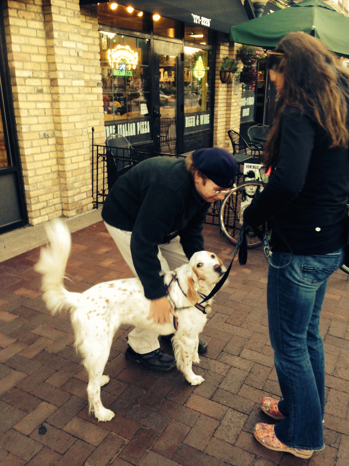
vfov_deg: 55.4
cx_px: 174
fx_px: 444
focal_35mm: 33
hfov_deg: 42.9
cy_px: 233
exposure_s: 1/24
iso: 50
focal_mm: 4.12
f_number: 2.4
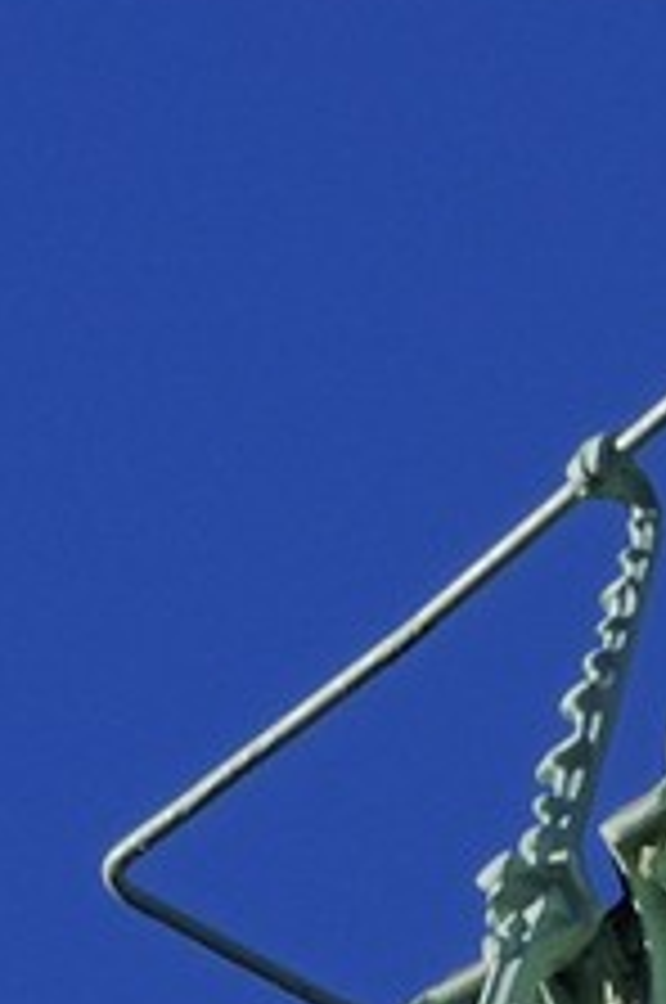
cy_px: 3246
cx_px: 2169
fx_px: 30980
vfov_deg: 1.8
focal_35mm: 1113
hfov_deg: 1.2
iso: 400
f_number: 22
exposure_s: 1/160
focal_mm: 155
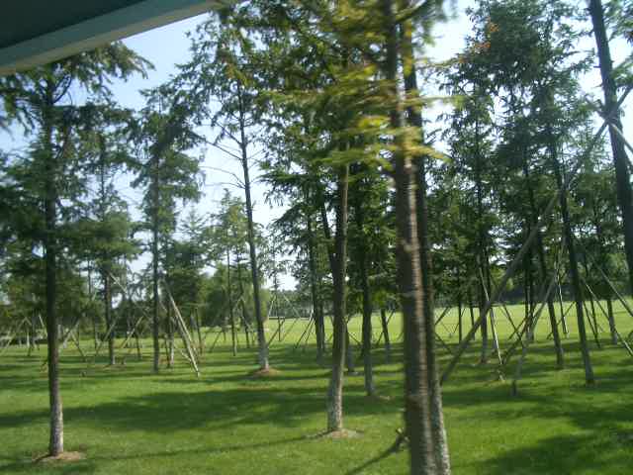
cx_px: 316
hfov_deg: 52.6
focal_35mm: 35
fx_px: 640
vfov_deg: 40.7
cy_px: 238
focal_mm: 5.8
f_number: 4.3
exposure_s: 1/320
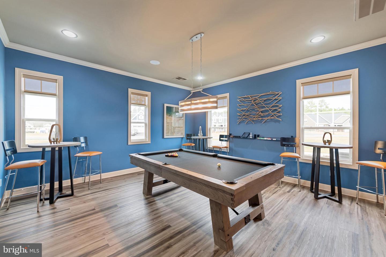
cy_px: 128
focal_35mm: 14
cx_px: 193
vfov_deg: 81.2
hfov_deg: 104.3
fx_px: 150
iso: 64
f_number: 8
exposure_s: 1/2
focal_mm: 14
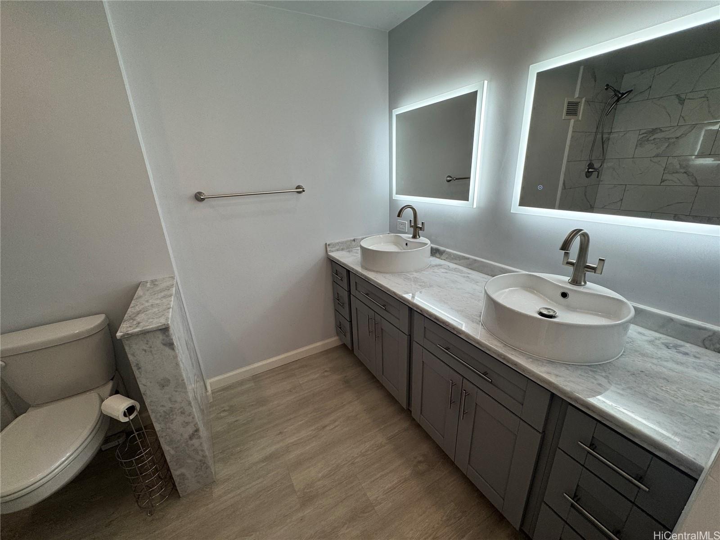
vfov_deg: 85.7
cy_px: 270
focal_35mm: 14
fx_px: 291
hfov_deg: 102.1
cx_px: 360
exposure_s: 1/120
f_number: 2.2
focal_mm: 2.22
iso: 100
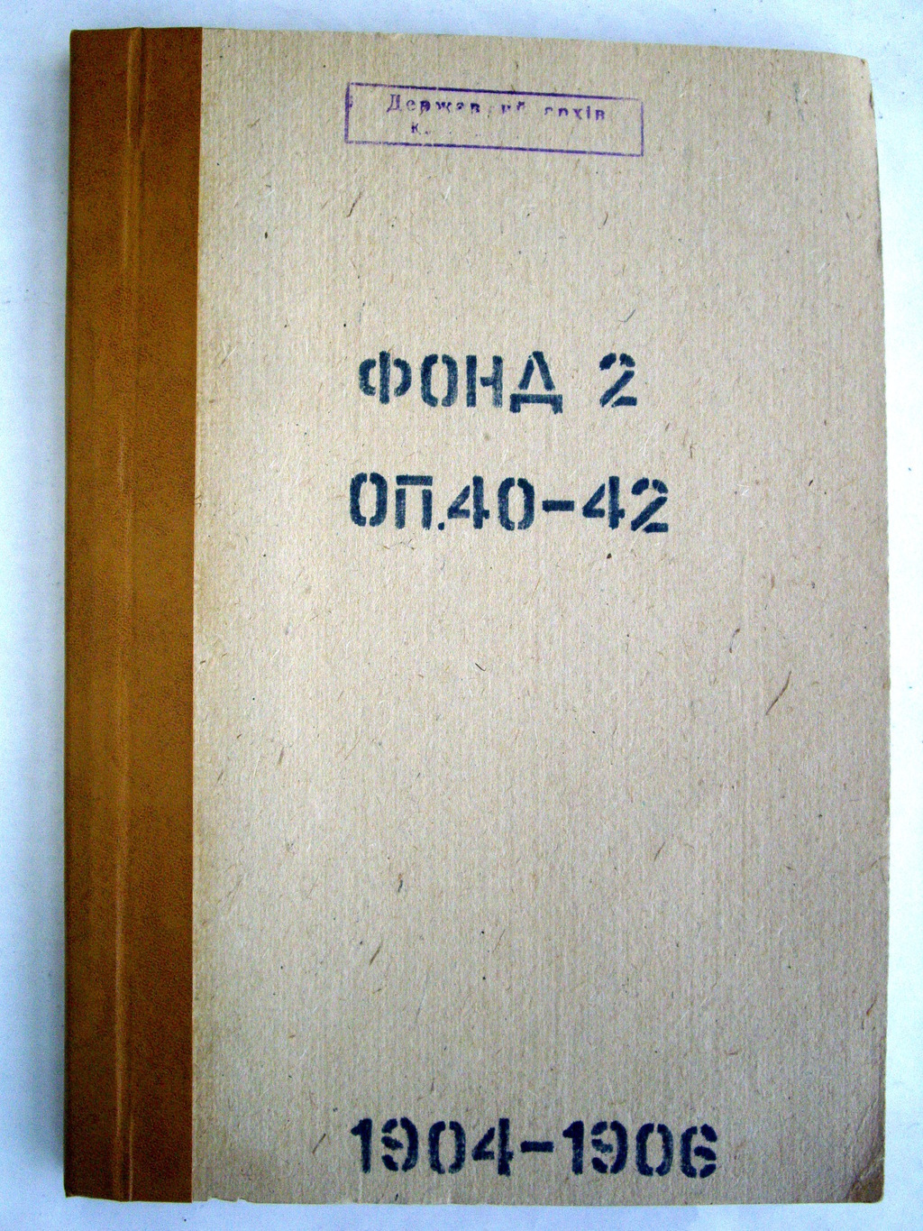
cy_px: 616
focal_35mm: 46
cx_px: 462
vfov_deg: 41.2
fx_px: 1635
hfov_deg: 31.5
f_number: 3.1
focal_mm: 9.6
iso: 400
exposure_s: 1/200
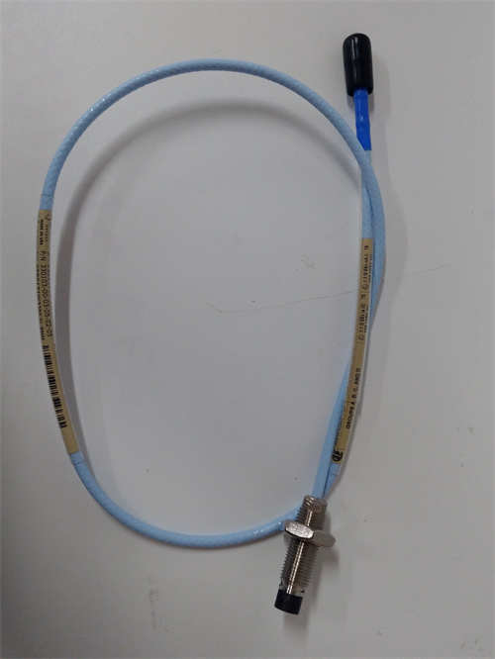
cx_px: 248
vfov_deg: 65.3
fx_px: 514
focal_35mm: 27
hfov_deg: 51.4
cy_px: 330
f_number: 2
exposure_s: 1/33
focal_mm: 3.79
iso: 231
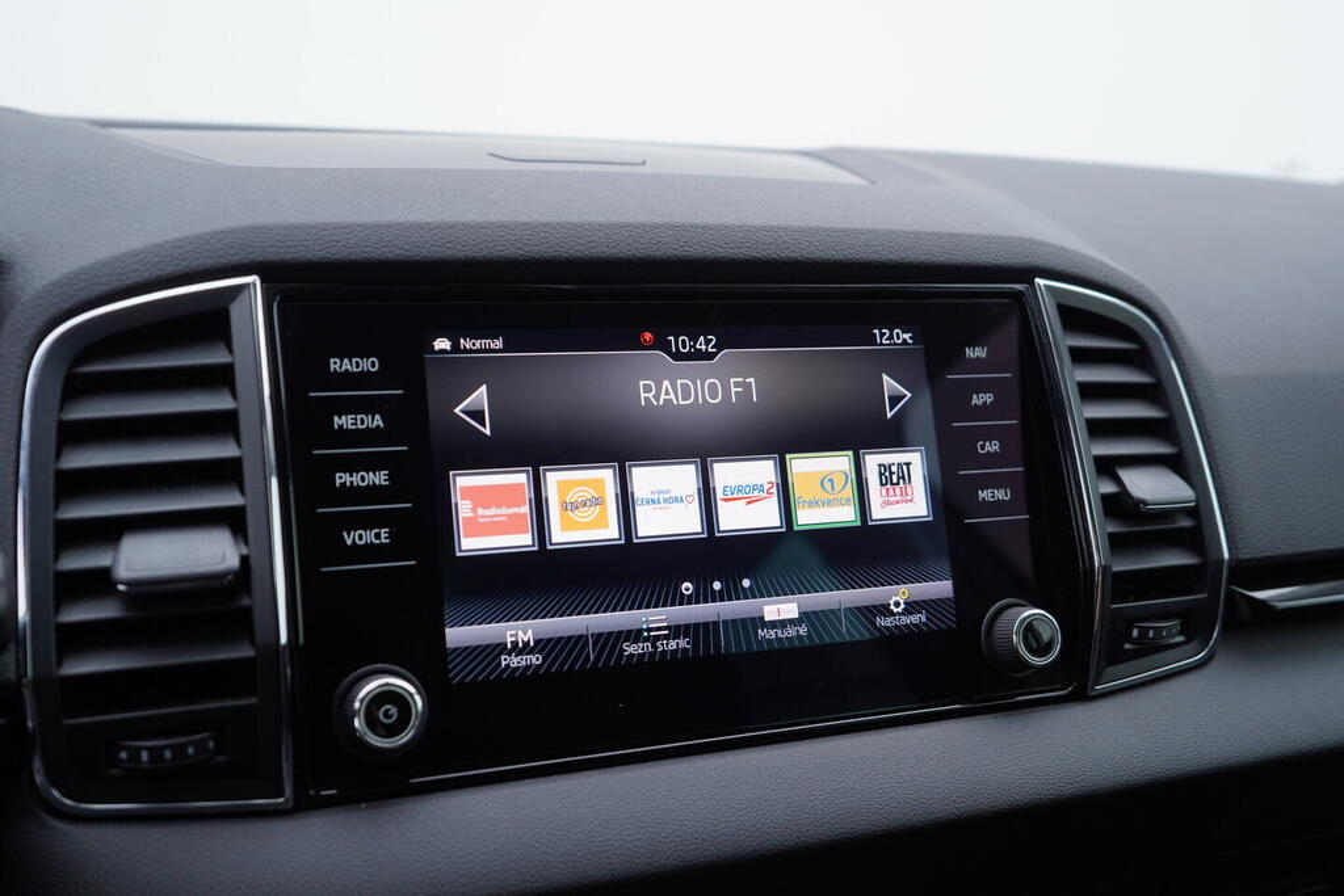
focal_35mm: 36
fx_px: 1344
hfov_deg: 53.1
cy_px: 448
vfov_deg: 36.9
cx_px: 672
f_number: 3.2
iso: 125
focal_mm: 24
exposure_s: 1/50
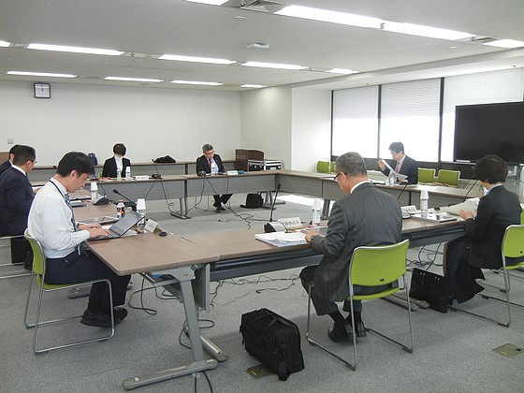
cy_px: 196
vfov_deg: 46.8
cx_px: 262
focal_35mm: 30
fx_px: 454
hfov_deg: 60.0
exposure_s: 1/35
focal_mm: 5.4
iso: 160
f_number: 3.5
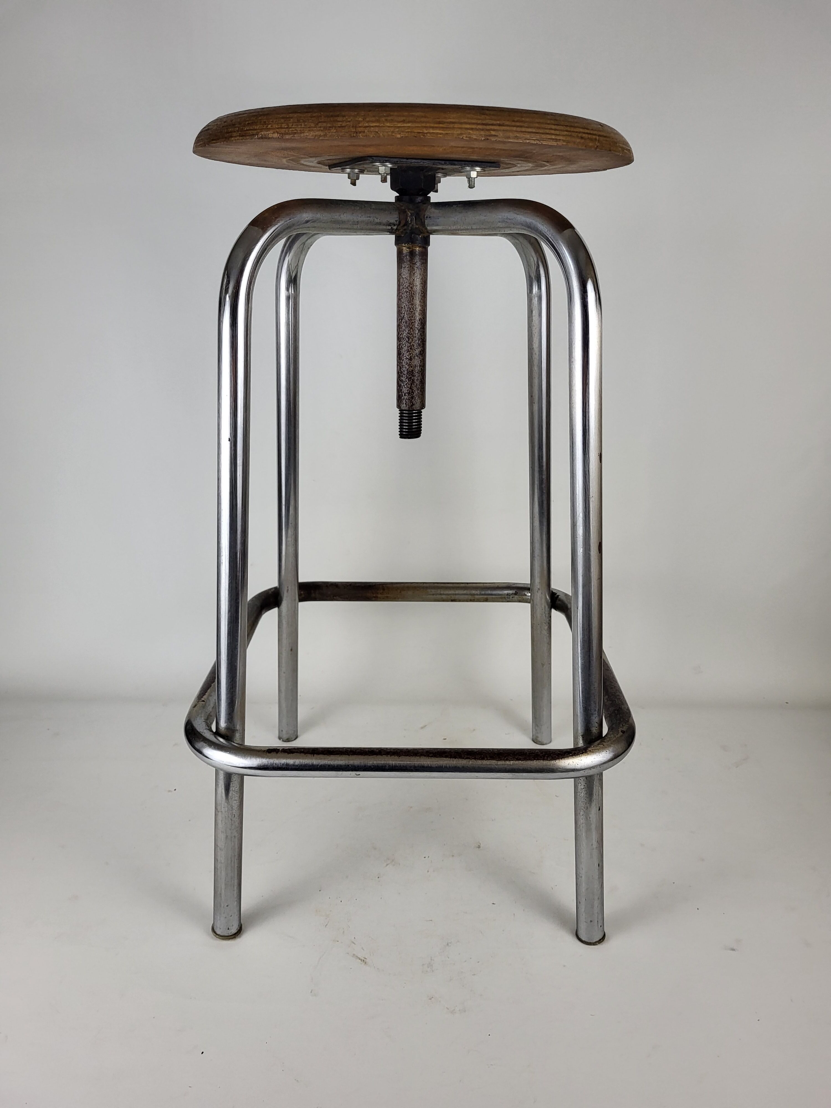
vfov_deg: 67.3
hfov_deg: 53.1
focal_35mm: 26
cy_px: 554
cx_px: 416
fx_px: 832
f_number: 1.8
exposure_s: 1/100
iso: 160
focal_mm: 5.4
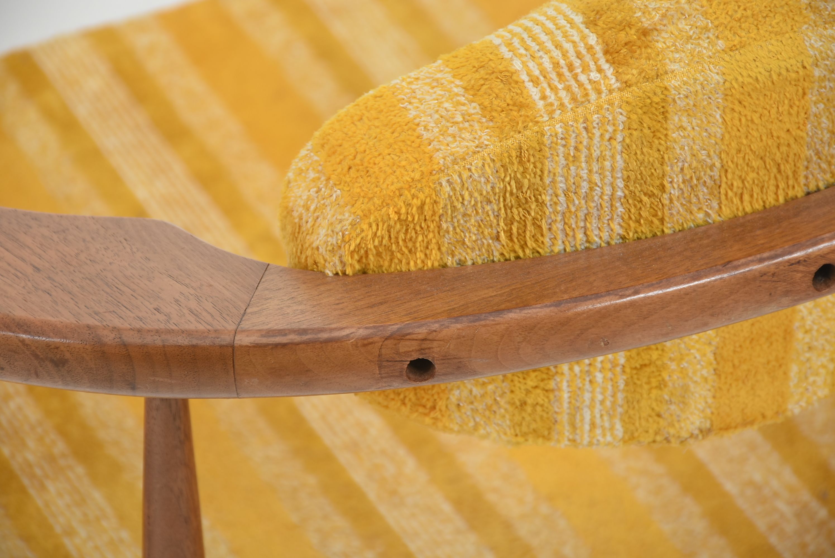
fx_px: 4874
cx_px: 418
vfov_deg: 6.6
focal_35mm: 210
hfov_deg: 9.8
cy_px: 279
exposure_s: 1/160
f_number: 9
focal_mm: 140
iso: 200
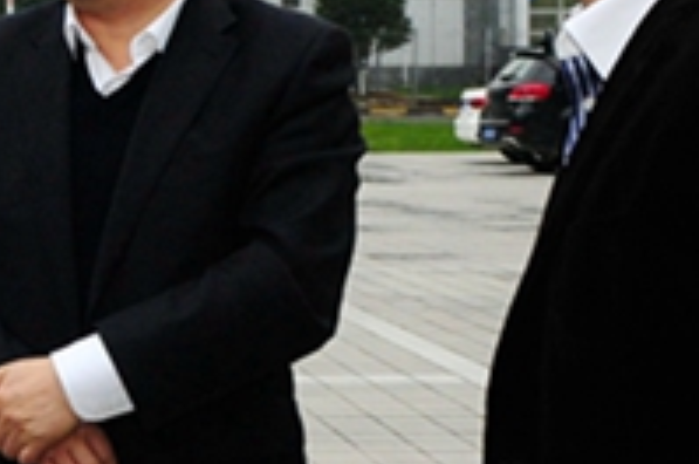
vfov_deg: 11.8
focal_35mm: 115
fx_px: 2234
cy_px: 123
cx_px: -365
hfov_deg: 16.2
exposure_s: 1/80
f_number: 7.1
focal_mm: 17
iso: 800
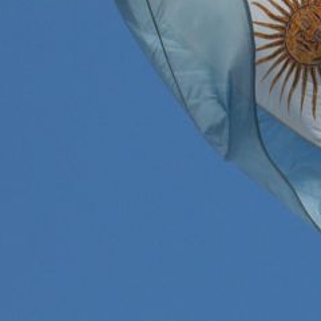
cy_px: 111
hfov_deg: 5.2
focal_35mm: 336
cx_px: 461
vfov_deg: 5.2
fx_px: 3525
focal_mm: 23.7
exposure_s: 1/250
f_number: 7.4
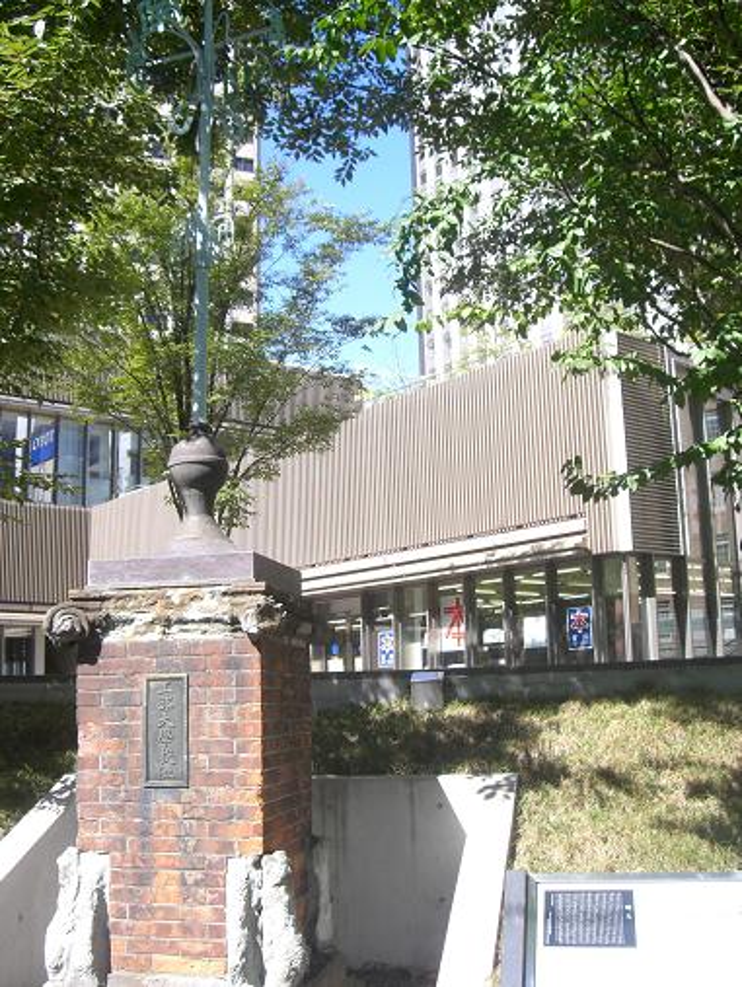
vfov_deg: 48.9
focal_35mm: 38
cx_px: 371
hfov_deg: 37.8
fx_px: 1085
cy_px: 494
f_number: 4.3
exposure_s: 1/250
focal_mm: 6.2
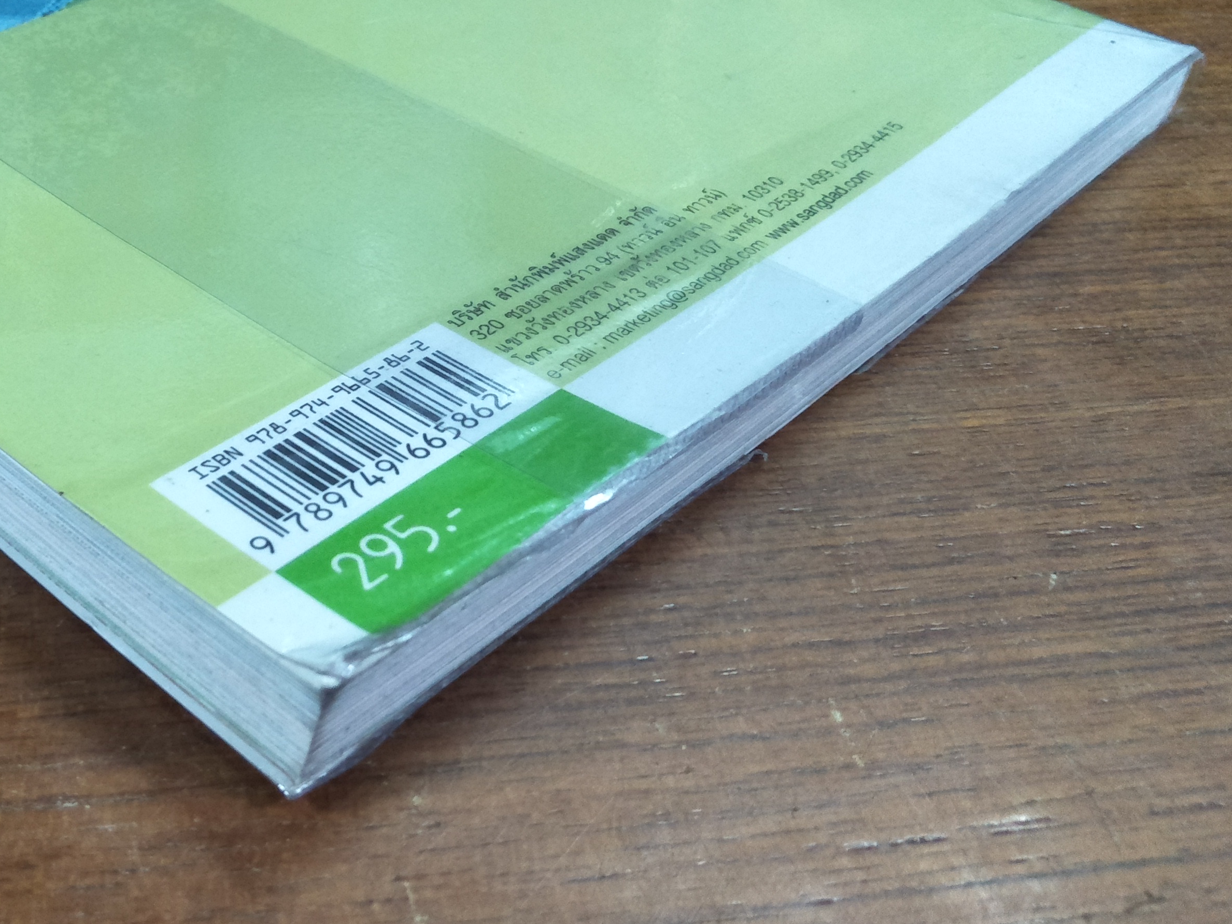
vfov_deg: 40.0
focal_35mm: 35
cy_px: 273
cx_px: 250
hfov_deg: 49.6
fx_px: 1246
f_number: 2.2
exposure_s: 1/33
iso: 281
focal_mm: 3.46
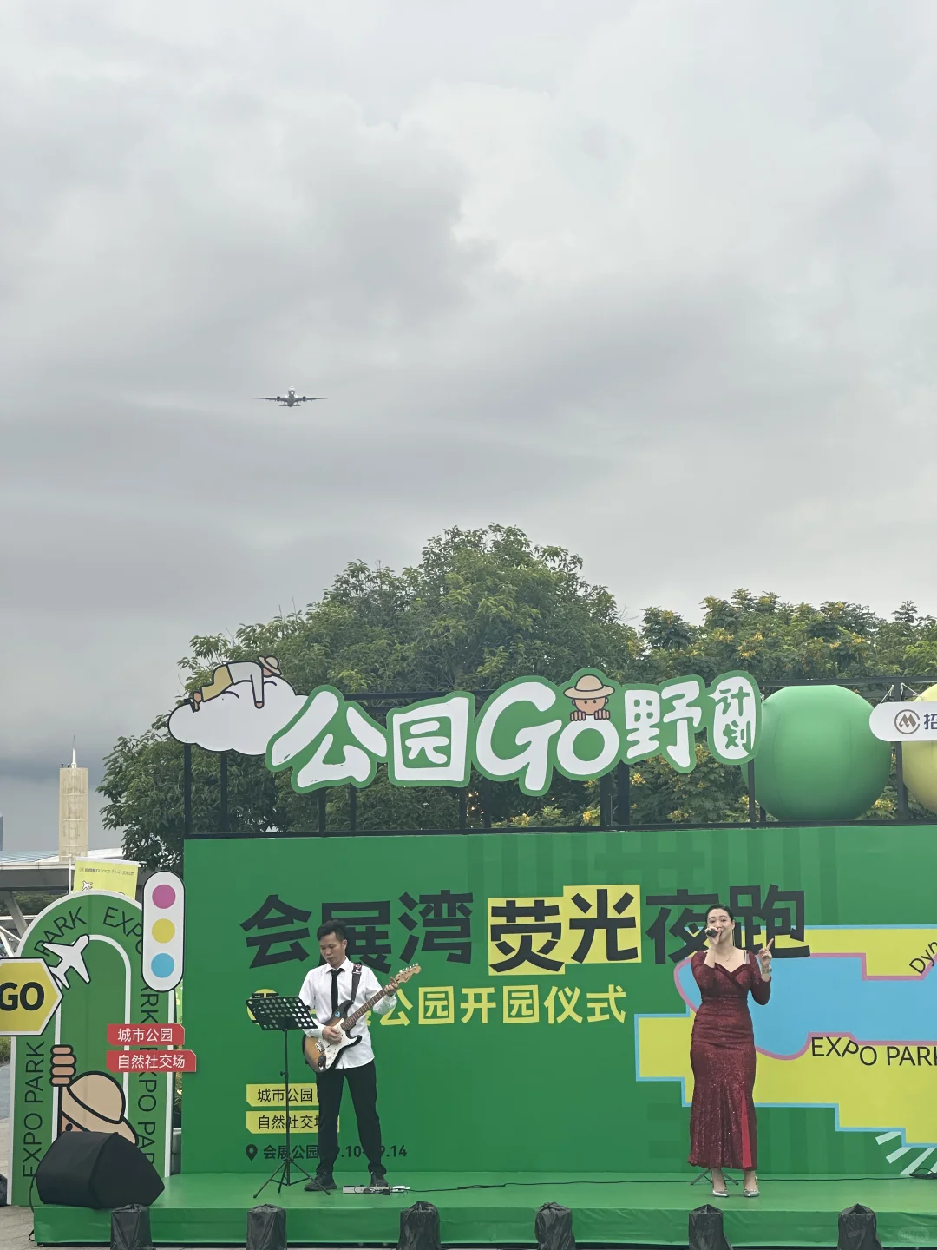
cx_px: 468
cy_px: 625
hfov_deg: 19.1
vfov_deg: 25.3
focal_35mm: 77
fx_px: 2779
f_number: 2.8
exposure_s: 1/99
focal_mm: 9
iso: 40
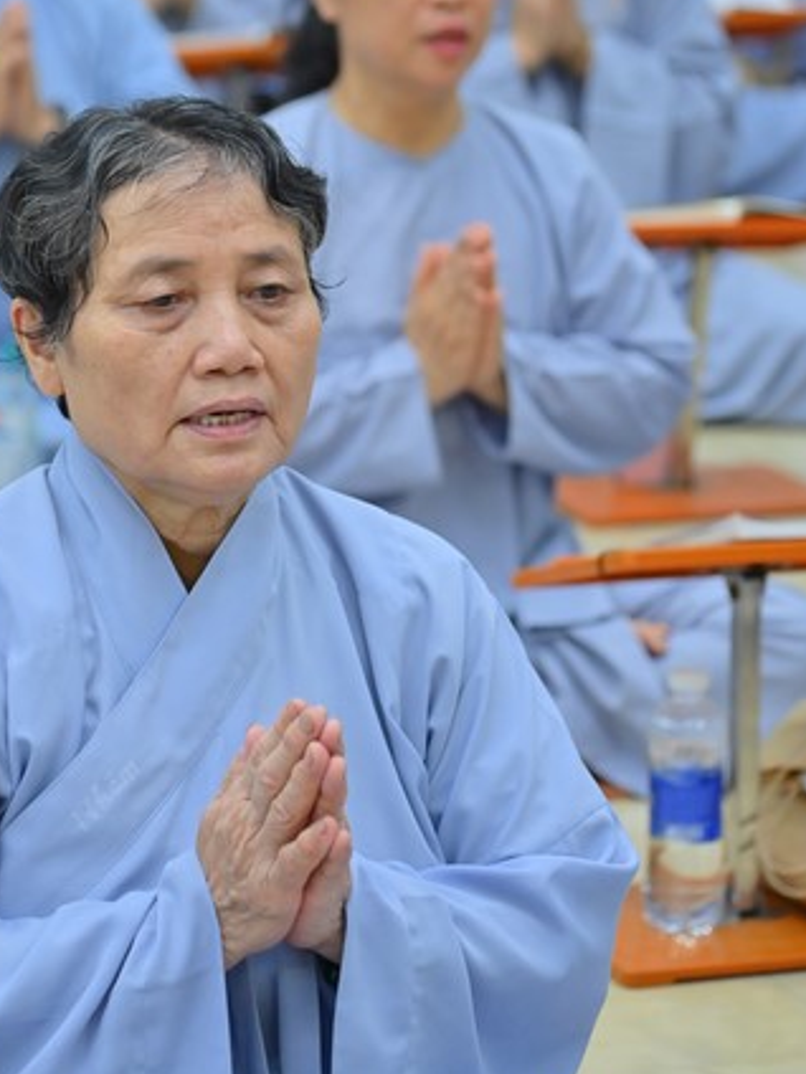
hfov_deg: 8.4
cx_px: 267
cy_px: 388
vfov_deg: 11.2
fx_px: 5495
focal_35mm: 177
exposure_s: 1/100
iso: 1600
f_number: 4.5
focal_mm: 120
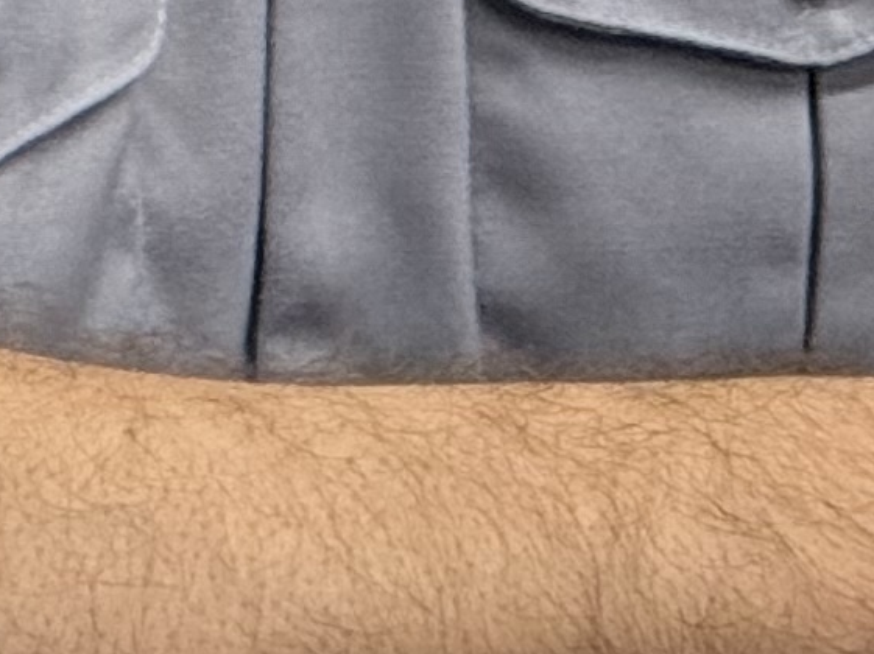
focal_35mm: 863
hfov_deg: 2.3
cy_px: -959
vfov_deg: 1.7
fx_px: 21775
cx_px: 354
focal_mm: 15.66
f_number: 2.8
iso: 200
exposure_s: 1/100
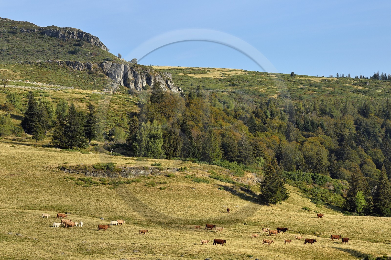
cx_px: 196
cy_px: 130
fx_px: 1085
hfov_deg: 20.4
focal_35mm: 100
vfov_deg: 13.7
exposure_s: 1/320
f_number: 10
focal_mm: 100
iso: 200
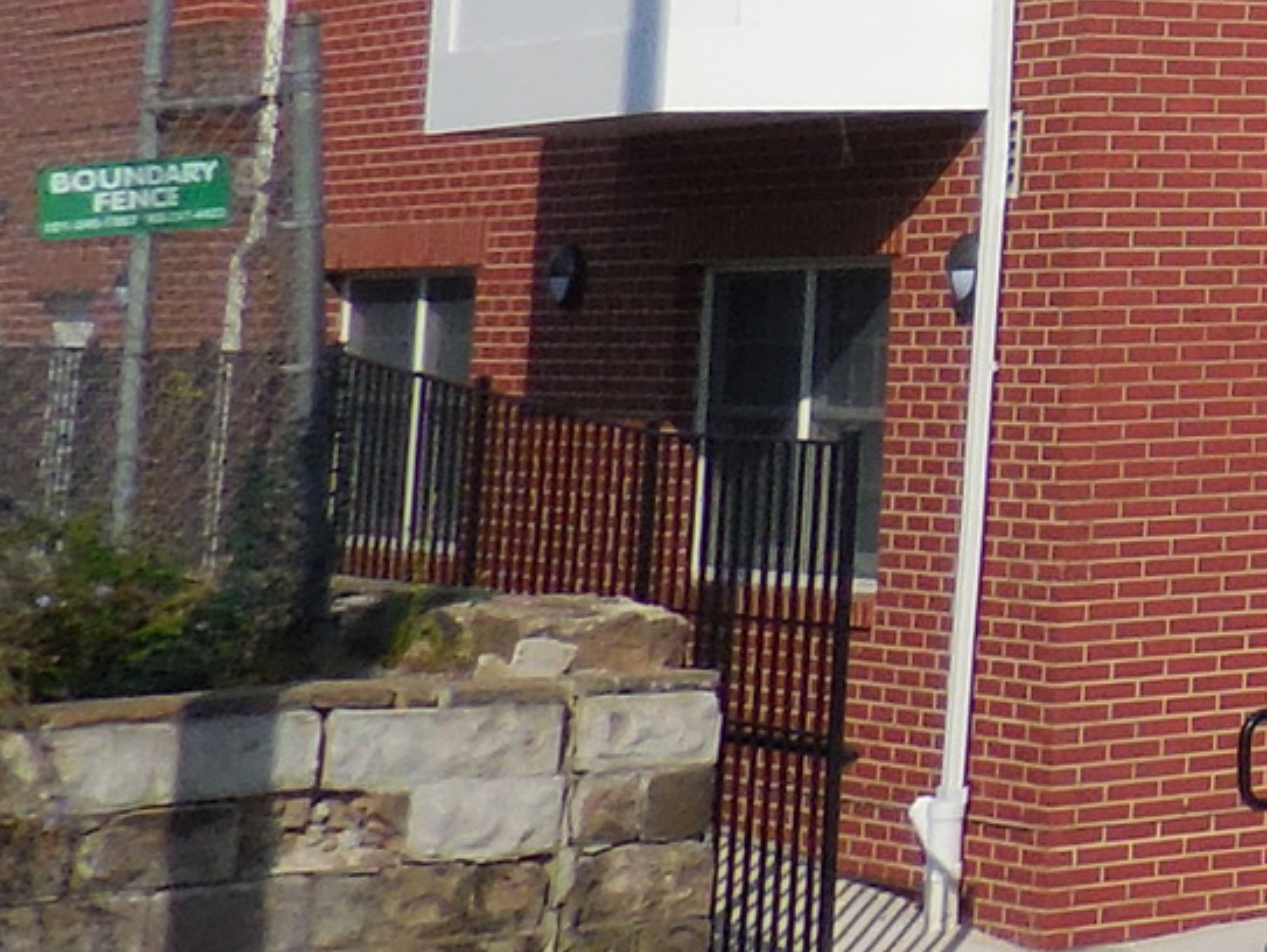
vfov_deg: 12.2
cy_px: -526
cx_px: 2716
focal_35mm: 115
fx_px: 4212
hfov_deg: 13.8
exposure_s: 1/640
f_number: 6.6
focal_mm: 4.5
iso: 125
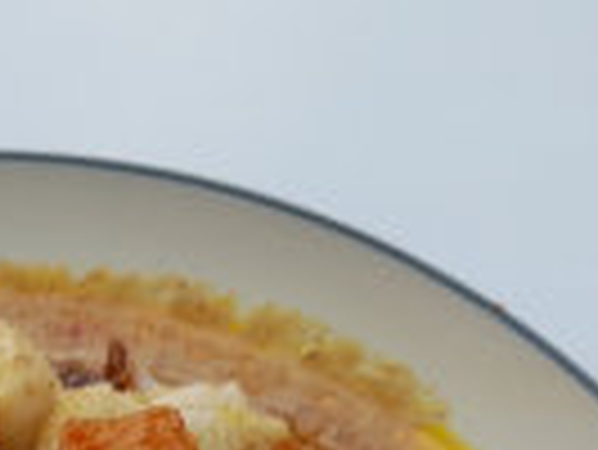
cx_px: -13
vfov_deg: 11.6
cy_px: 889
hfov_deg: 16.7
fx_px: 1988
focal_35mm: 115
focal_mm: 4.6
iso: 25
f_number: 2
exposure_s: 1/100
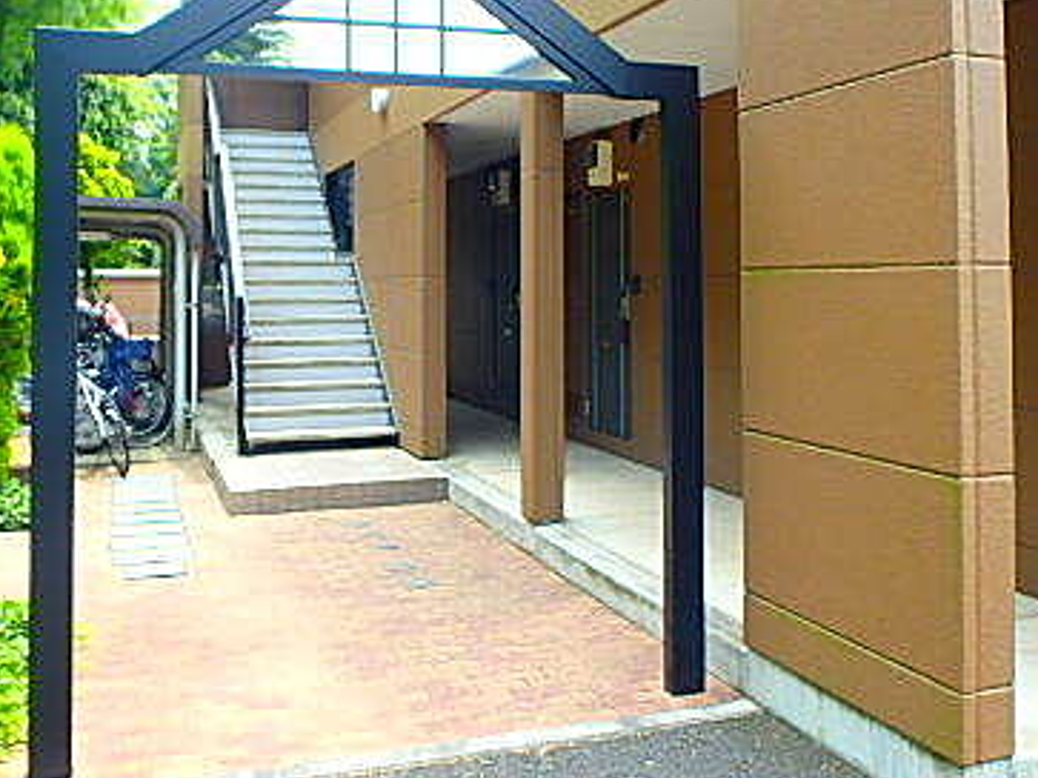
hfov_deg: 50.1
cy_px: 252
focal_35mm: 37
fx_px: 1109
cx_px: 546
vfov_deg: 38.2
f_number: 3.5
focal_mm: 3.7
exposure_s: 1/125
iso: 125
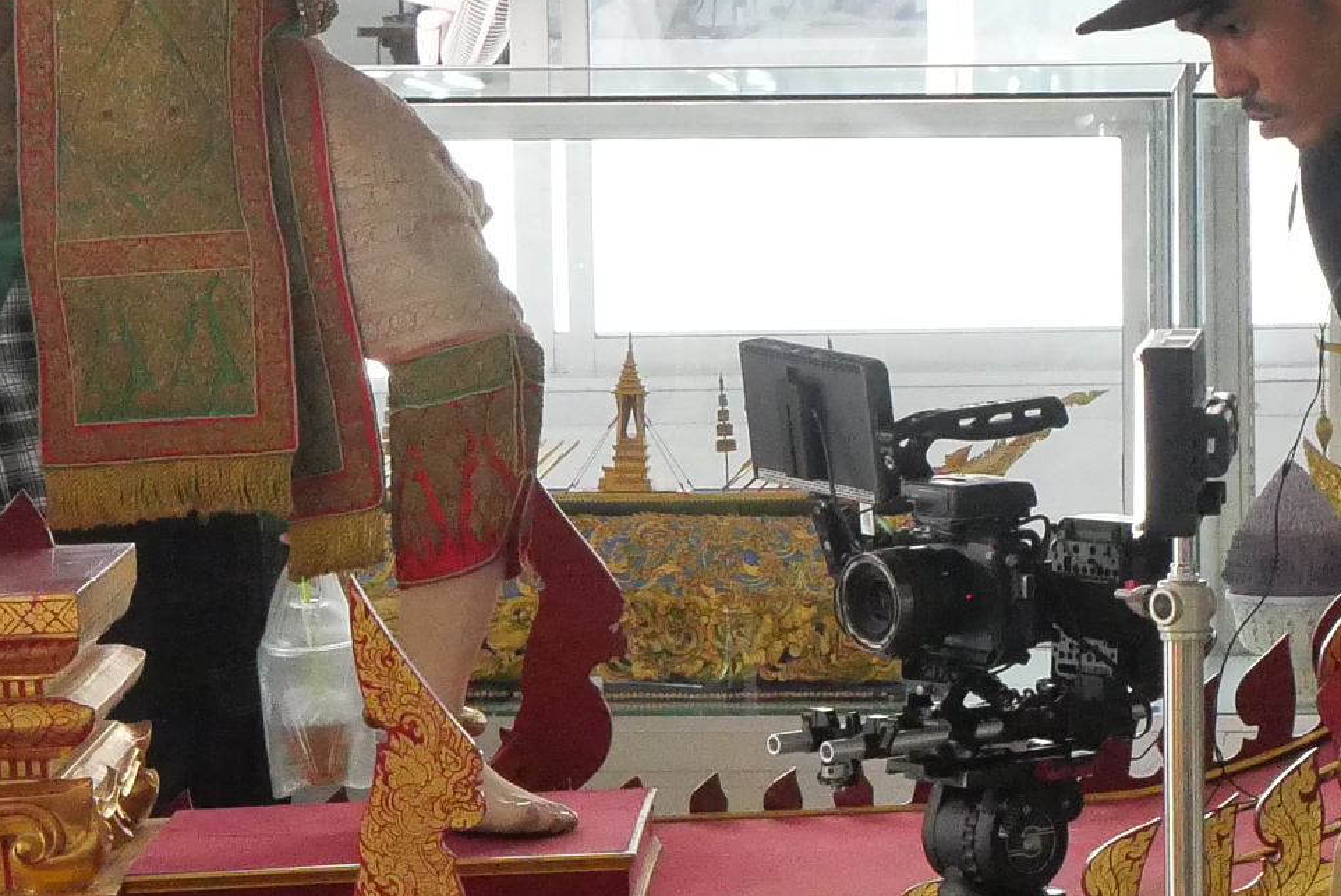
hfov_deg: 9.5
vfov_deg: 6.4
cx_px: 1142
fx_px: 8052
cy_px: 821
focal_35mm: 216
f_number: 7.1
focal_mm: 27
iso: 3200
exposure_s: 1/250
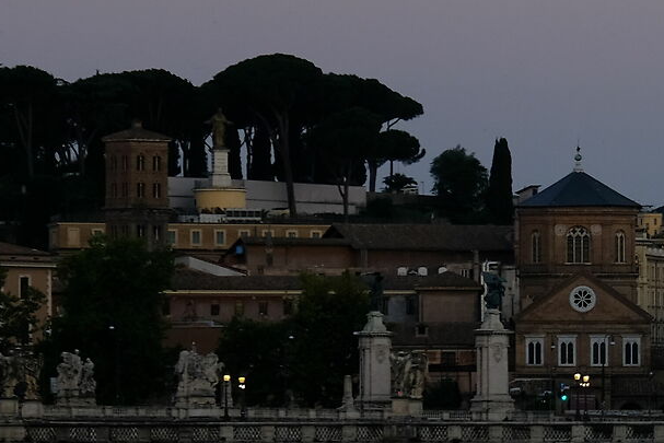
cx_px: 919
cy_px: 304
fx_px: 6051
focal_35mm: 328
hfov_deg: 6.2
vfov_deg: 4.2
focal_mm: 55
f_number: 6.4
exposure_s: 1/15
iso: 250
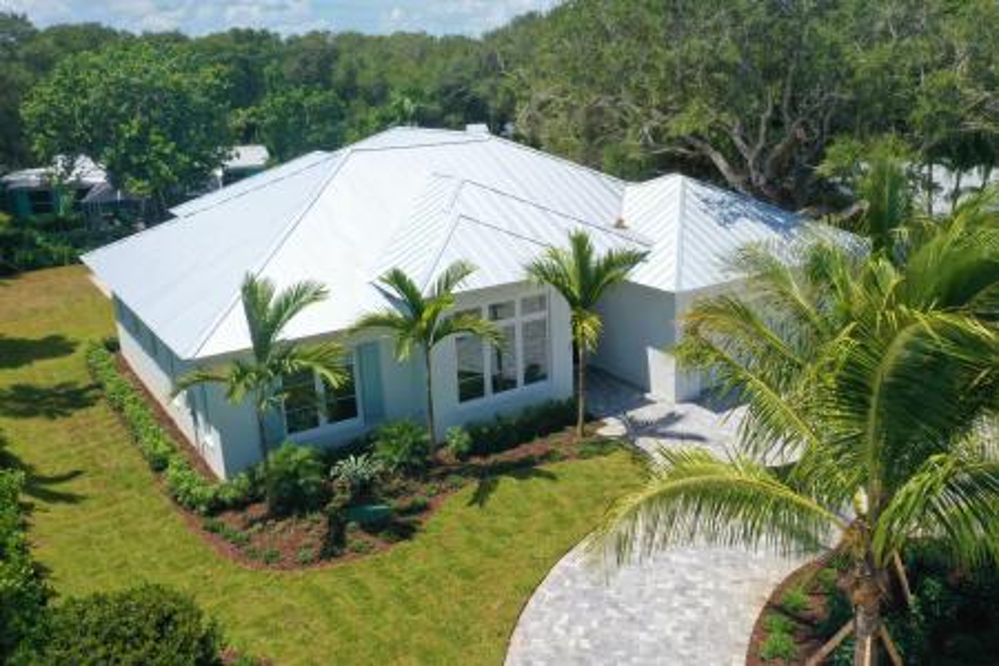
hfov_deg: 65.5
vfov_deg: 46.4
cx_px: 500
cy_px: 333
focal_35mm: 28
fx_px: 777
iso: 100
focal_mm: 10.26
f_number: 11
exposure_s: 1/120
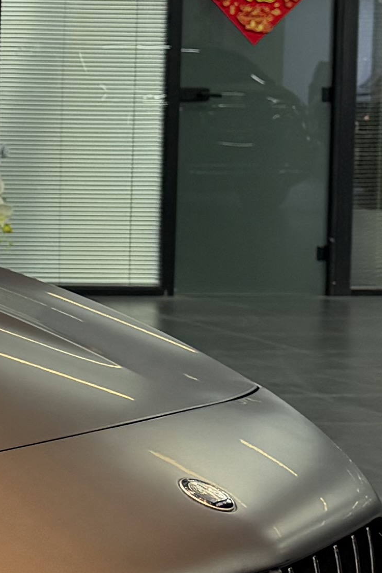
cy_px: 193
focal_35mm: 129
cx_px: -632
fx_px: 2052
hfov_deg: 9.2
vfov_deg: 15.9
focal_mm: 6.76
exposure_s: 1/121
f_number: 1.78
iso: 50
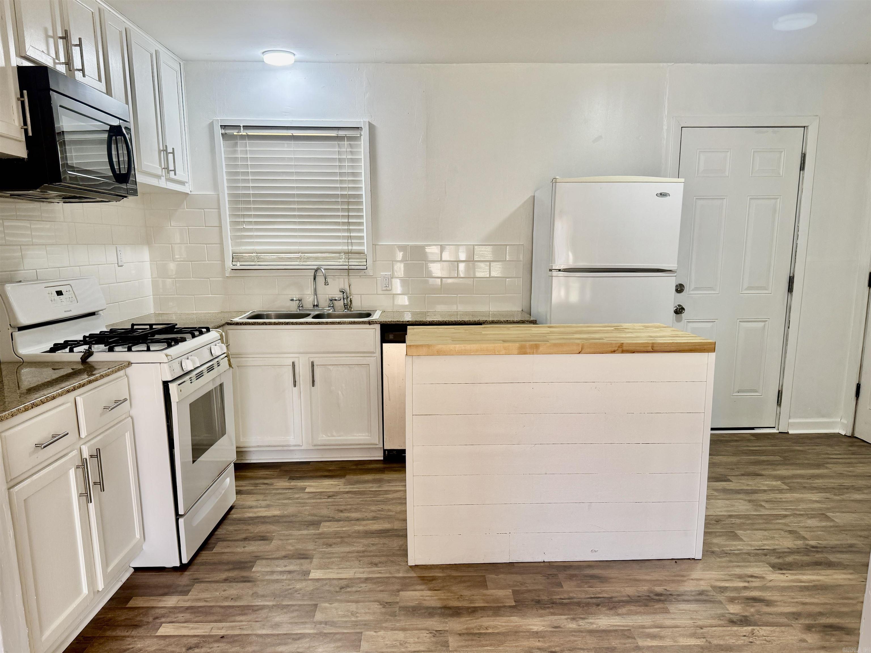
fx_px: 604
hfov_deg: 71.6
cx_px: 436
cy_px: 326
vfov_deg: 56.8
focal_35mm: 24
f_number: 1.78
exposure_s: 1/121
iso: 125
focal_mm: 6.76
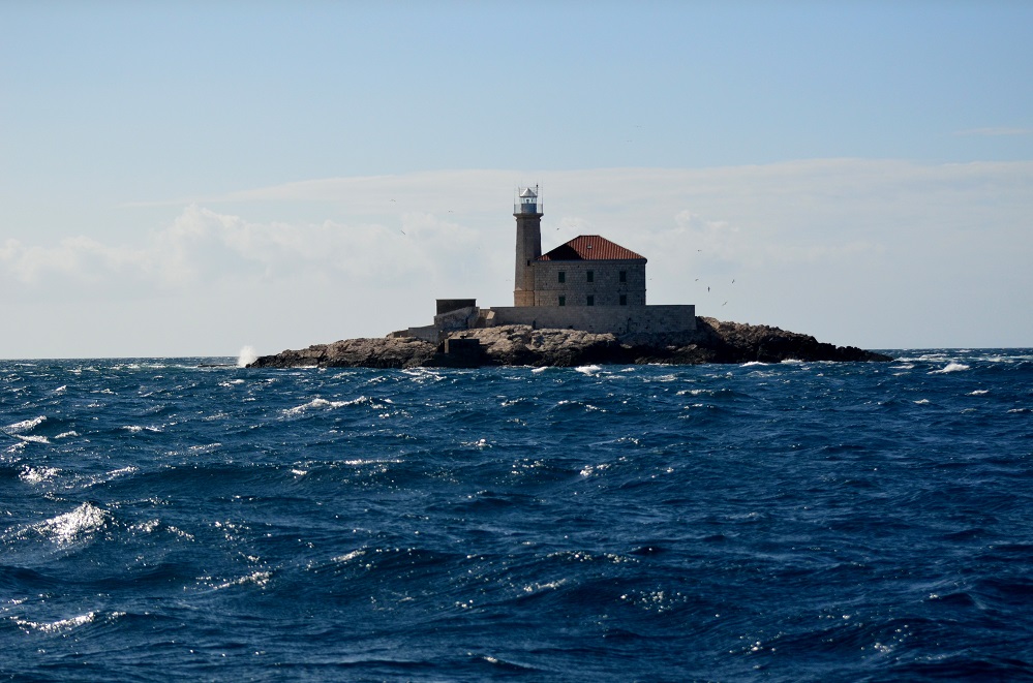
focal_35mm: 105
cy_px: 342
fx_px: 3006
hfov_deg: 19.5
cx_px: 516
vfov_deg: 13.0
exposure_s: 1/8000
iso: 560
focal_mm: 70
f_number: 4.5
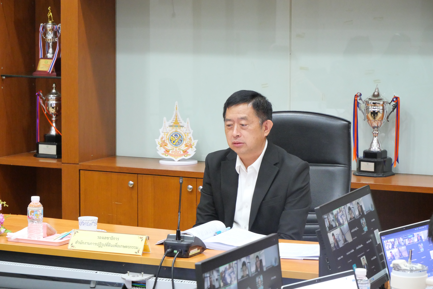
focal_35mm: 124
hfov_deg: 16.5
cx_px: 216
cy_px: 144
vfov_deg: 11.1
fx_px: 1492
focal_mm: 60
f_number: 5.6
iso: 3200
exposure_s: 1/20
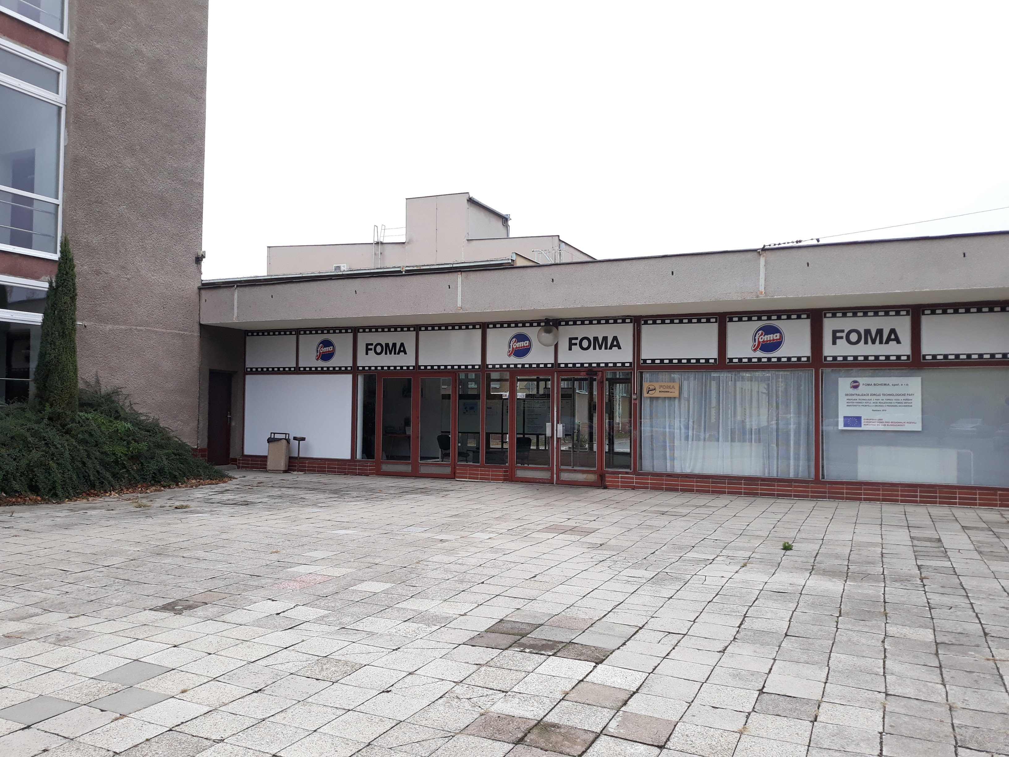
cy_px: 378
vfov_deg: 51.4
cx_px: 504
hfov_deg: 65.3
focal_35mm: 27
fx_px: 787
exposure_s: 1/170
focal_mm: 3.71
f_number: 1.7
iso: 40
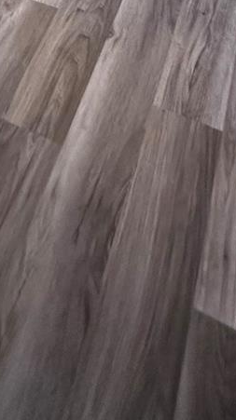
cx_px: 25
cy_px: -243
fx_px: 580
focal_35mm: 52
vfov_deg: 26.1
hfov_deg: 22.5
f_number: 2.2
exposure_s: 1/60
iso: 1000
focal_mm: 2.22
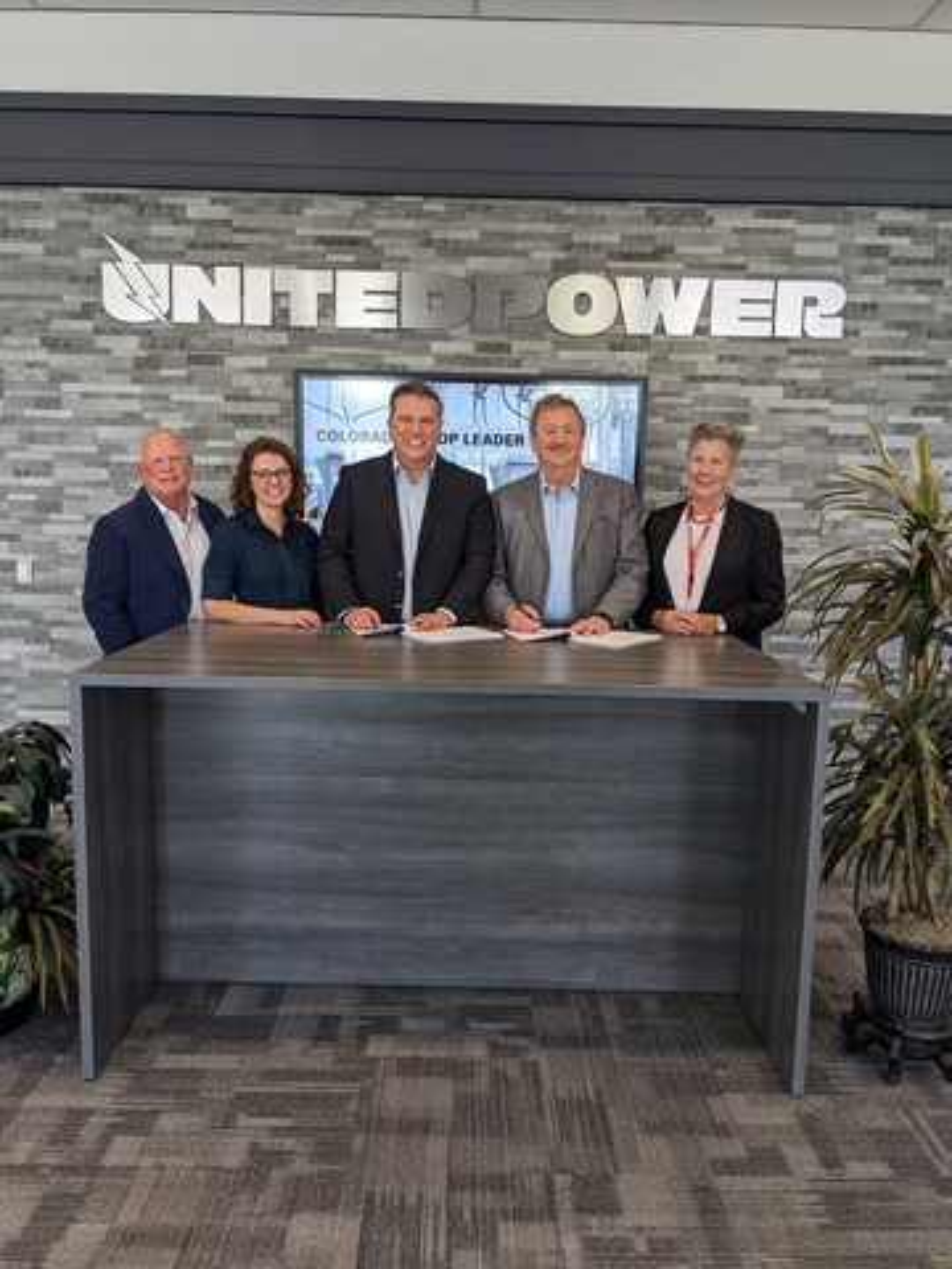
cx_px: 476
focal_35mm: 27
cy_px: 634
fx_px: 990
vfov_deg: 65.3
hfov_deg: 51.4
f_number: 1.73
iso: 53
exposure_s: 1/40
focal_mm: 4.38
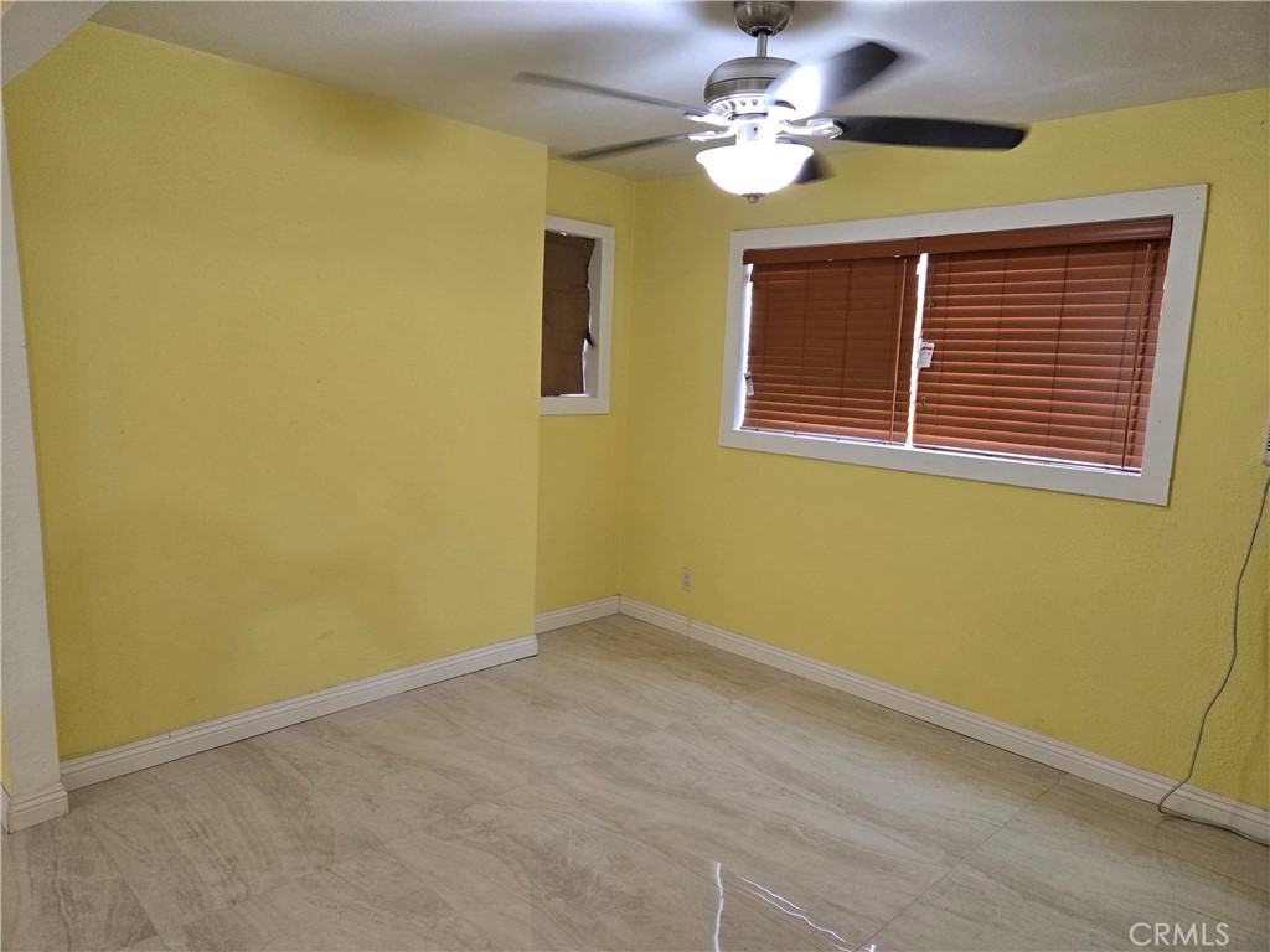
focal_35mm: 23
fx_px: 844
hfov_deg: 73.9
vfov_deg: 58.9
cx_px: 635
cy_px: 476
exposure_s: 1/120
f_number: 1.8
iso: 200
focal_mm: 5.4
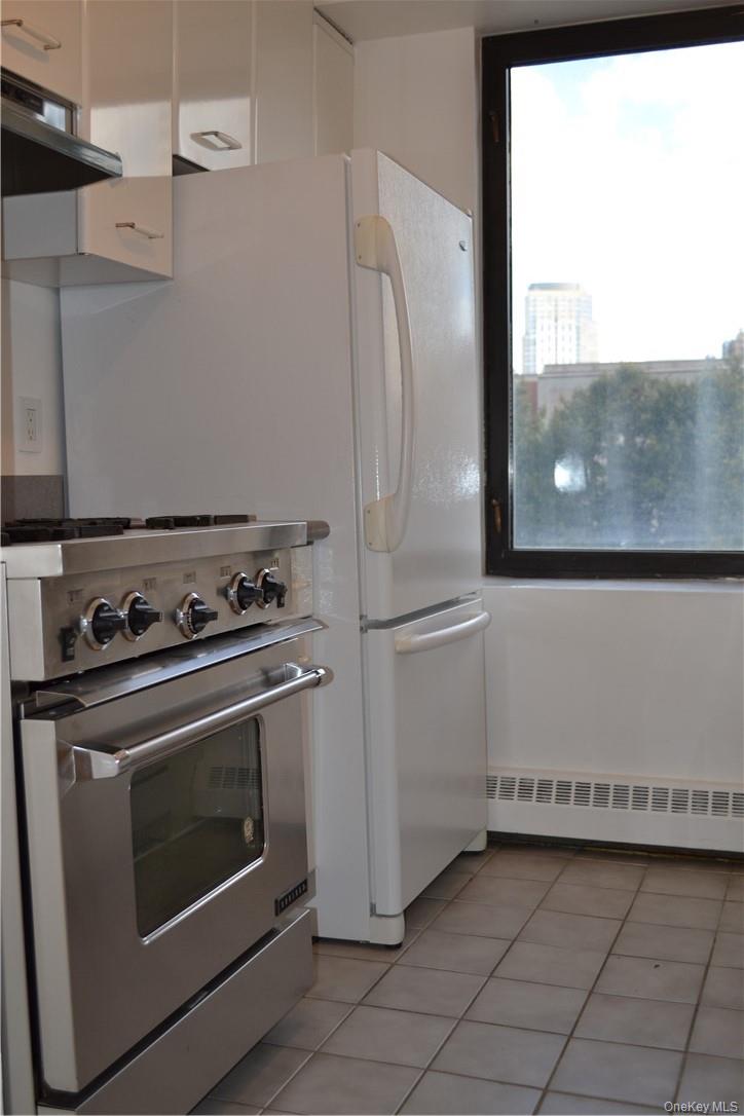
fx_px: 1209
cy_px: 558
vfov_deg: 49.6
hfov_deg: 34.2
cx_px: 372
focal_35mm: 39
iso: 220
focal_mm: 26
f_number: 4.2
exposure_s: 1/125
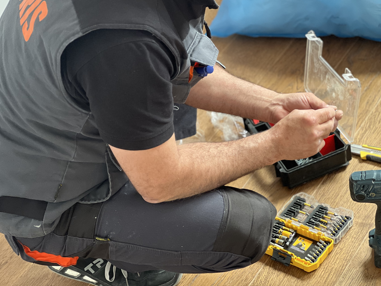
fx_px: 1002
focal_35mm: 91
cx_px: 190
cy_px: 151
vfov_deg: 16.2
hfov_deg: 21.5
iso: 250
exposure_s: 1/97
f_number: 2.8
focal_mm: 9
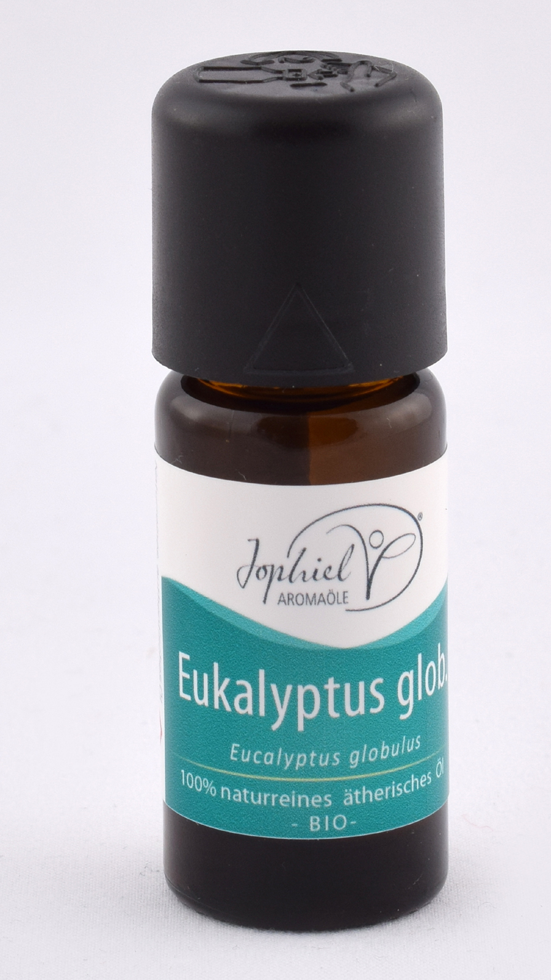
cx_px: 320
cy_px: 490
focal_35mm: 87
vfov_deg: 24.6
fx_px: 2247
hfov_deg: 14.0
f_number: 11
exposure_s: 1/125
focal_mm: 55
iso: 200
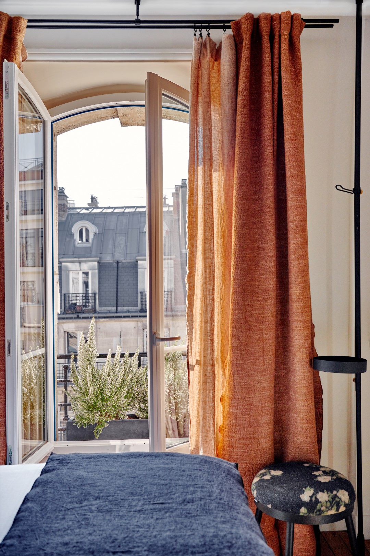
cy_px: 278
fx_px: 493
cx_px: 185
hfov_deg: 41.1
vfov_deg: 58.7
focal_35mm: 32
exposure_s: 1/320
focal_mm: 32
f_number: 5
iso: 200
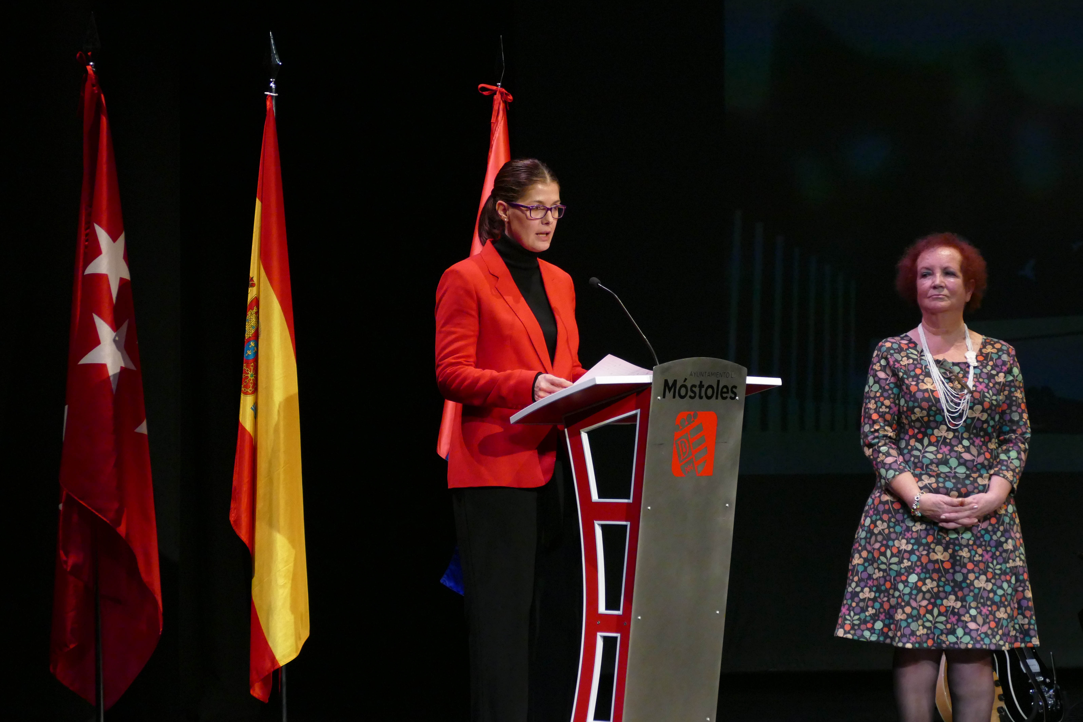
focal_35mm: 110
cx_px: 542
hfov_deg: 18.6
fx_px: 3309
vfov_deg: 12.5
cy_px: 361
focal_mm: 39.97
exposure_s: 1/125
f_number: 3.9
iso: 1600
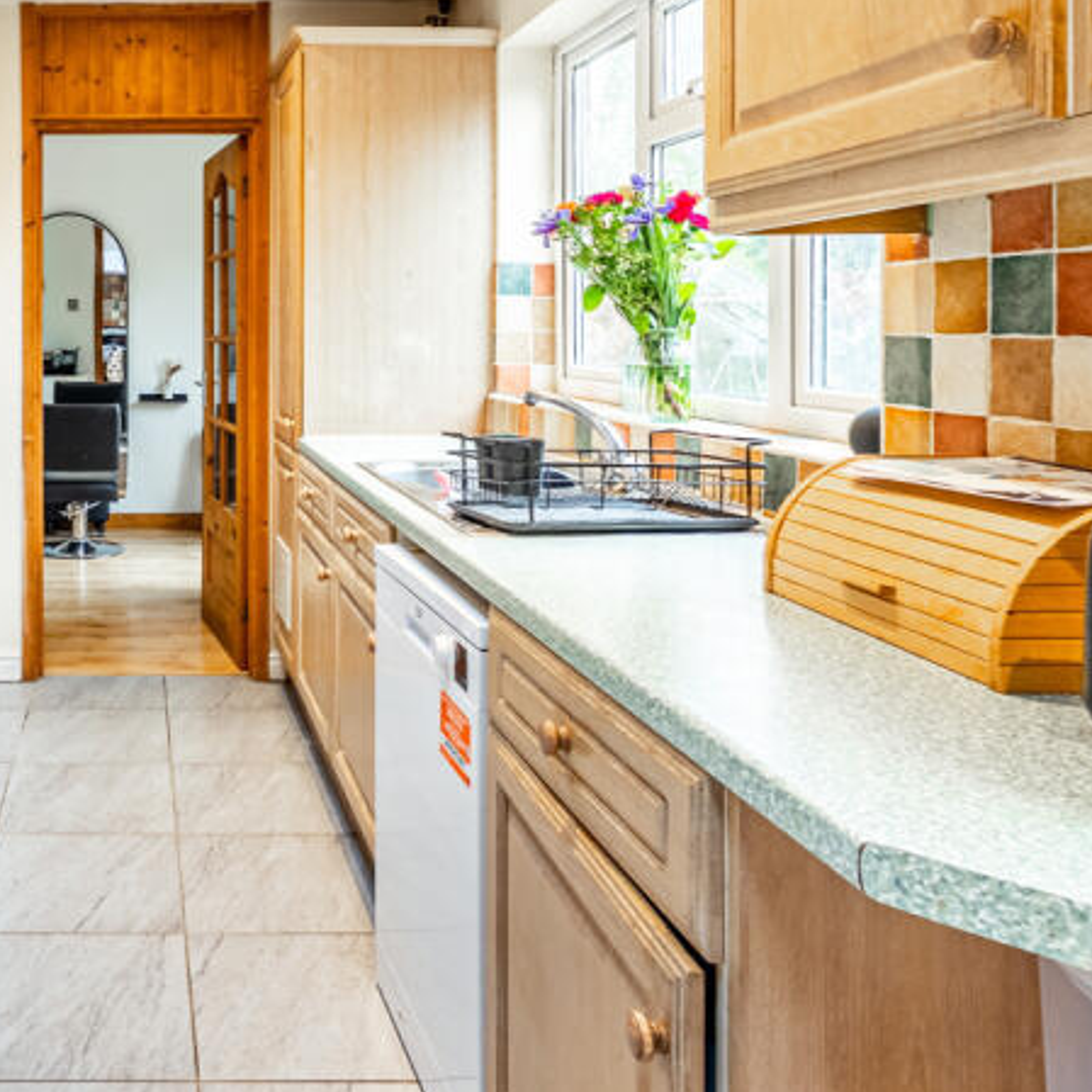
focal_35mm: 31
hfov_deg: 47.6
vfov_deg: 51.5
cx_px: 126
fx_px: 1106
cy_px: 360
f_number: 8
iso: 200
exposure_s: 1/40
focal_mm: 16
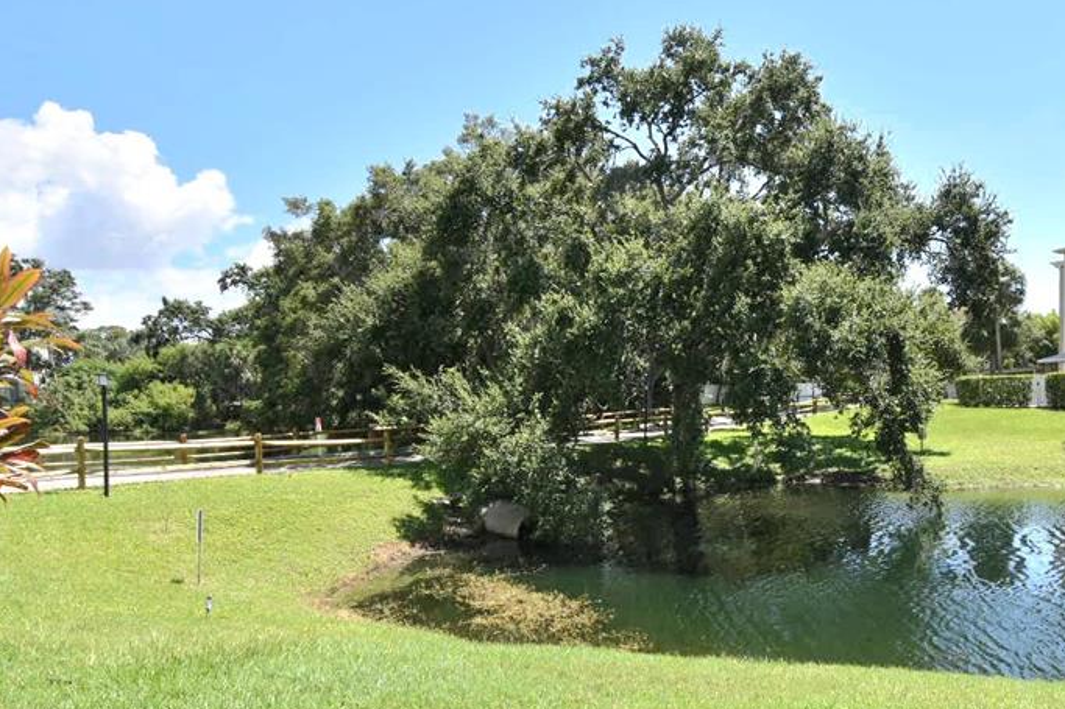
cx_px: 686
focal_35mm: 25
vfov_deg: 51.4
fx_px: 732
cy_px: 425
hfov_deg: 70.5
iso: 200
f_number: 9
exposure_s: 1/323
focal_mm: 11
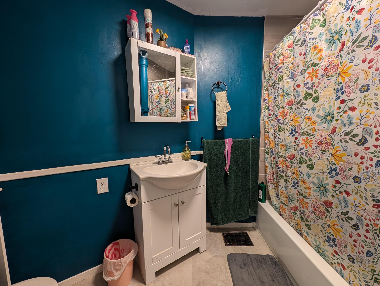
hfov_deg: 110.5
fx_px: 132
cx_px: 190
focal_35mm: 12
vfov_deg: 94.6
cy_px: 143
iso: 92
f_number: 1.7
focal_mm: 2.02
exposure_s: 1/60
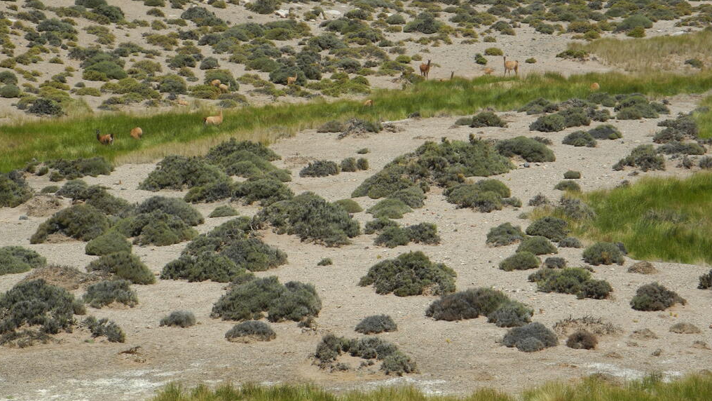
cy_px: 173
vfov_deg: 7.2
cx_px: 355
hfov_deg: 12.8
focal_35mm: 168
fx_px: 3172
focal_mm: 32.6
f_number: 5
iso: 100
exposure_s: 1/800
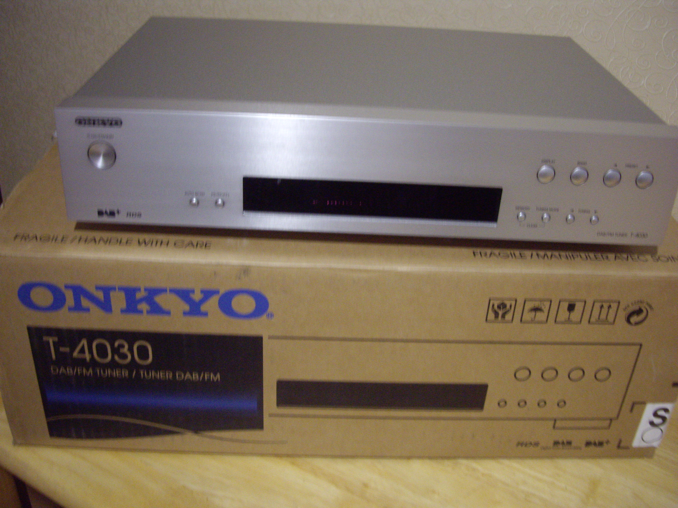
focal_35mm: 38
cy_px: 254
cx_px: 339
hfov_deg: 49.0
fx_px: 744
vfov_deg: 37.7
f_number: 2.8
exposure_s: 1/20
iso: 400
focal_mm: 7.9
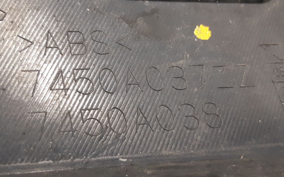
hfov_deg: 64.6
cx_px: 137
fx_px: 224
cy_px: 83
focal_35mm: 29
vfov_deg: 43.1
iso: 320
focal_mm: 3.93
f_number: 1.7
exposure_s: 1/50
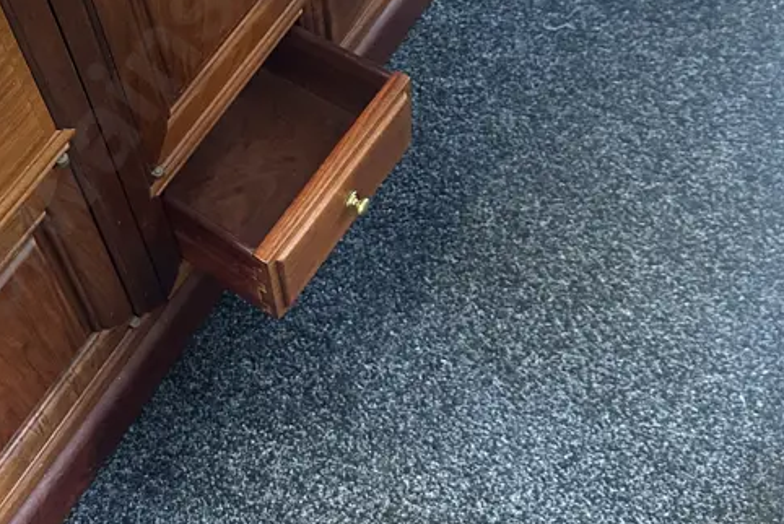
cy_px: 26
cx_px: 187
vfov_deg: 24.6
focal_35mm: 53
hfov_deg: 36.5
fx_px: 1155
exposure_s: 1/50
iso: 1000
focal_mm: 6.86
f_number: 1.78
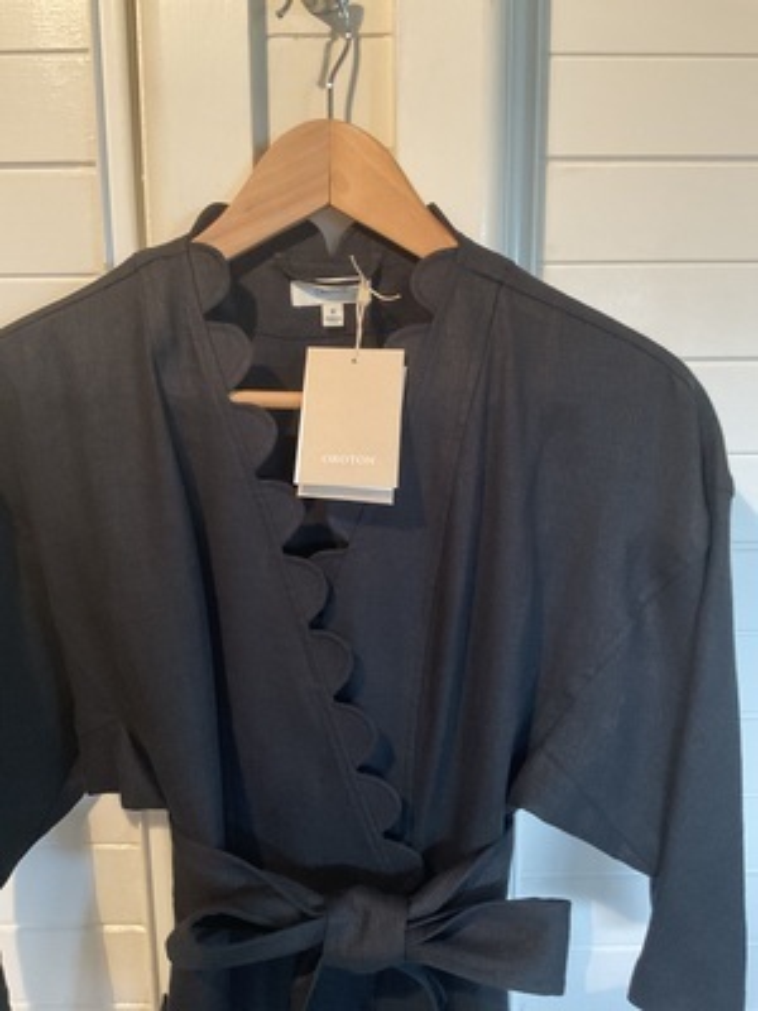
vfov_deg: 61.7
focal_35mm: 29
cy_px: 506
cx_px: 379
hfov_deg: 48.2
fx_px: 847
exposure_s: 1/50
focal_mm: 3
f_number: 1.8
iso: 250
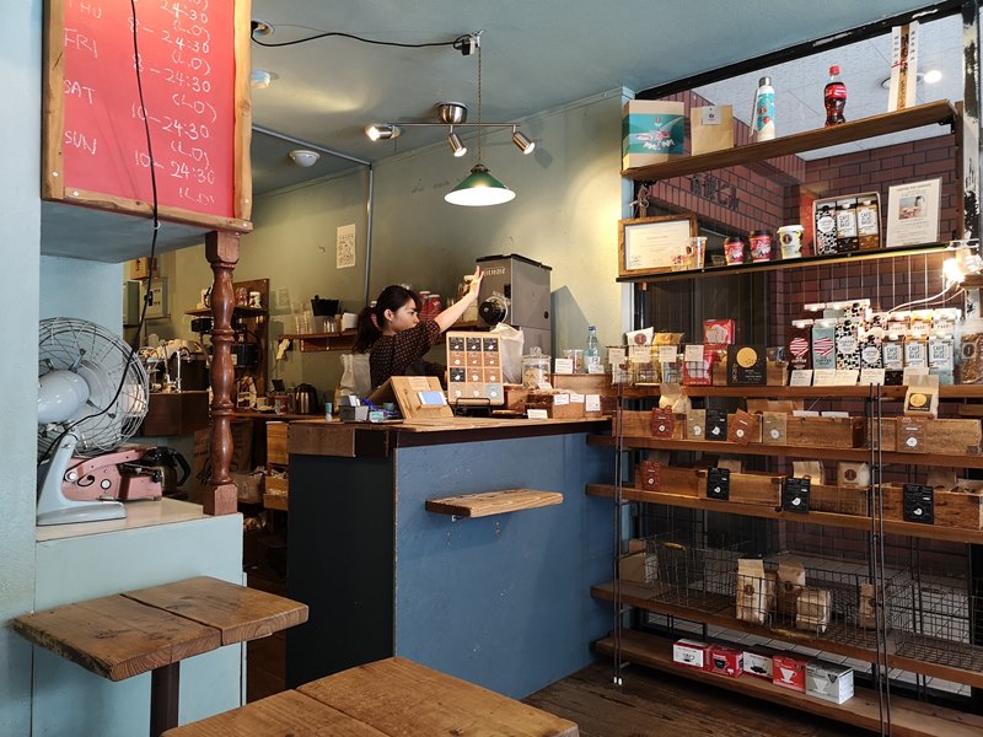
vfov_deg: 51.4
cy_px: 368
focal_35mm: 27
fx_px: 767
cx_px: 492
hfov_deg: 65.3
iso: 200
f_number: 1.8
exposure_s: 1/30
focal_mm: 3.95
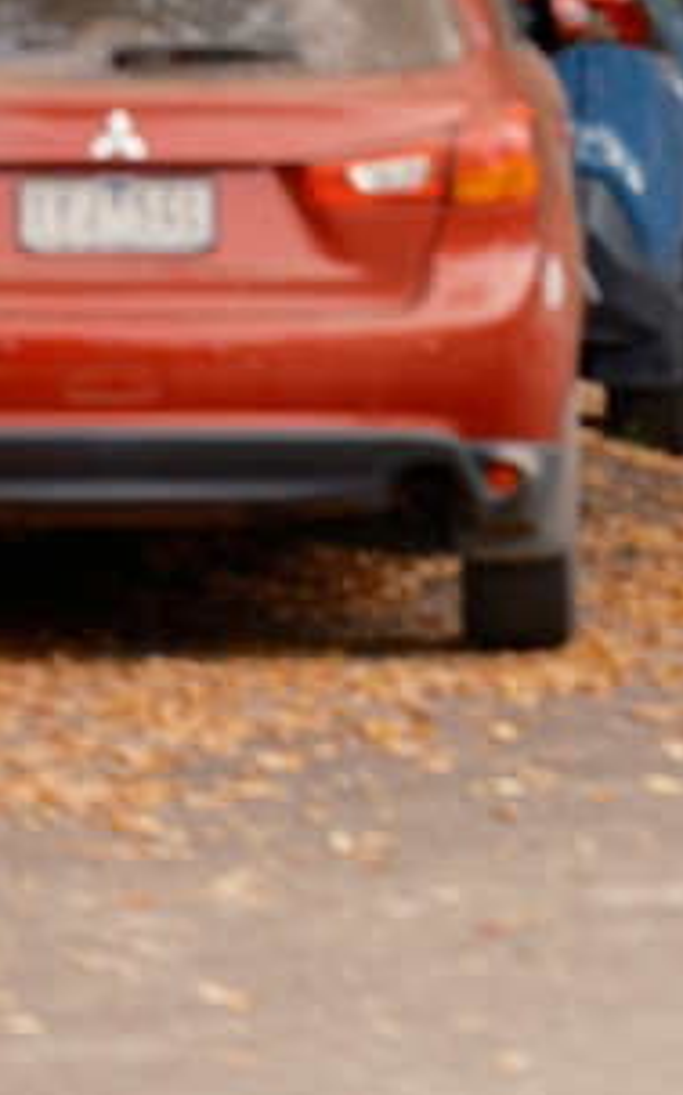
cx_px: 1682
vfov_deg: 4.5
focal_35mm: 457
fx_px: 13630
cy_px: -1605
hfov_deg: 2.8
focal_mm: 110
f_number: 2.8
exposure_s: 1/350
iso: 200
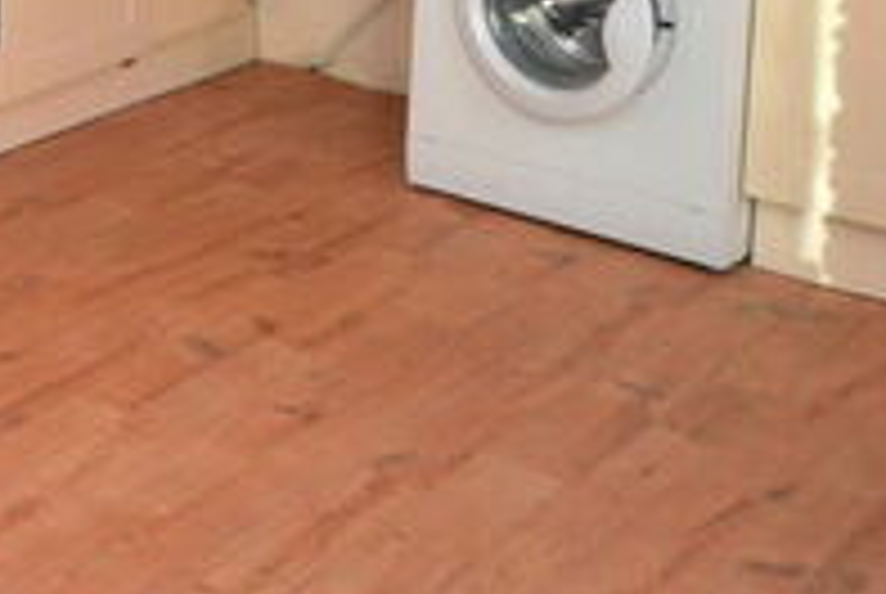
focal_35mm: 80
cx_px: -490
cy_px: -367
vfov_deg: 15.5
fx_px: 1966
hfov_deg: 21.0
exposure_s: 1/60
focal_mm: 15
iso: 800
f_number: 5
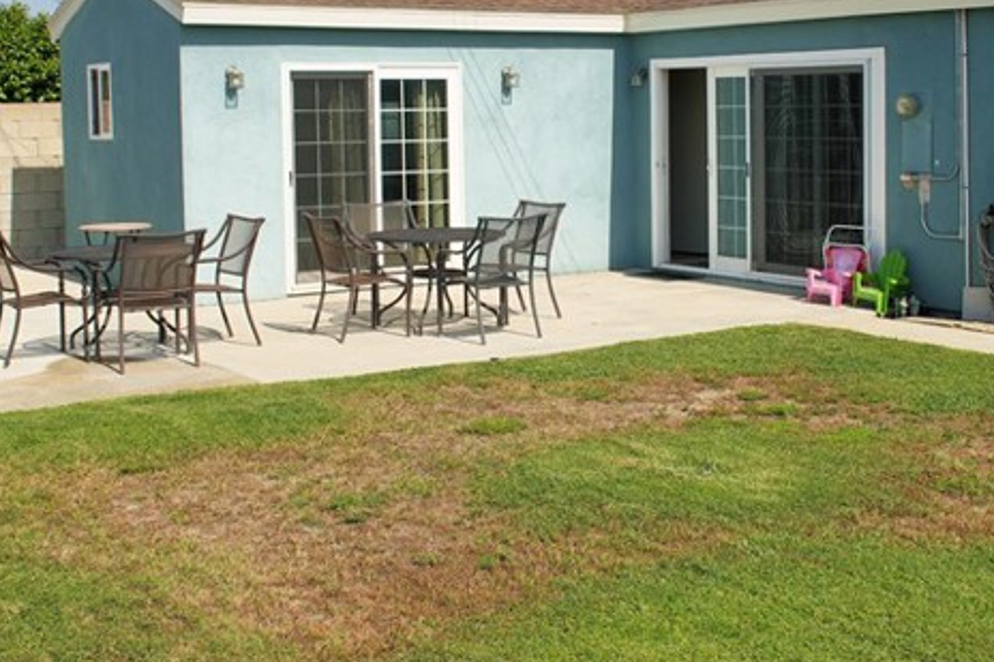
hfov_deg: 37.4
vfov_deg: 25.3
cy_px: 207
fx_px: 1463
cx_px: 574
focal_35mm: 53
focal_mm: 24
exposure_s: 1/640
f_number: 8
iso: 200
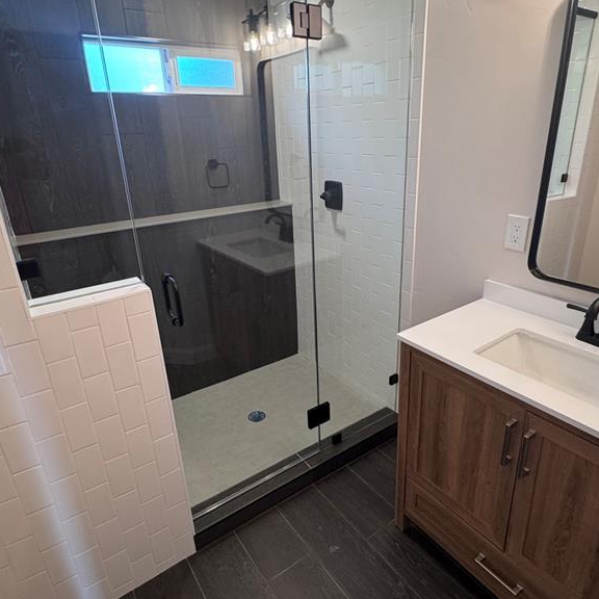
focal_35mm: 22
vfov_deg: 69.6
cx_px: 310
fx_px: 431
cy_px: 293
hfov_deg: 69.6
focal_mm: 2.22
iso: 320
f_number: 2.2
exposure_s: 1/120
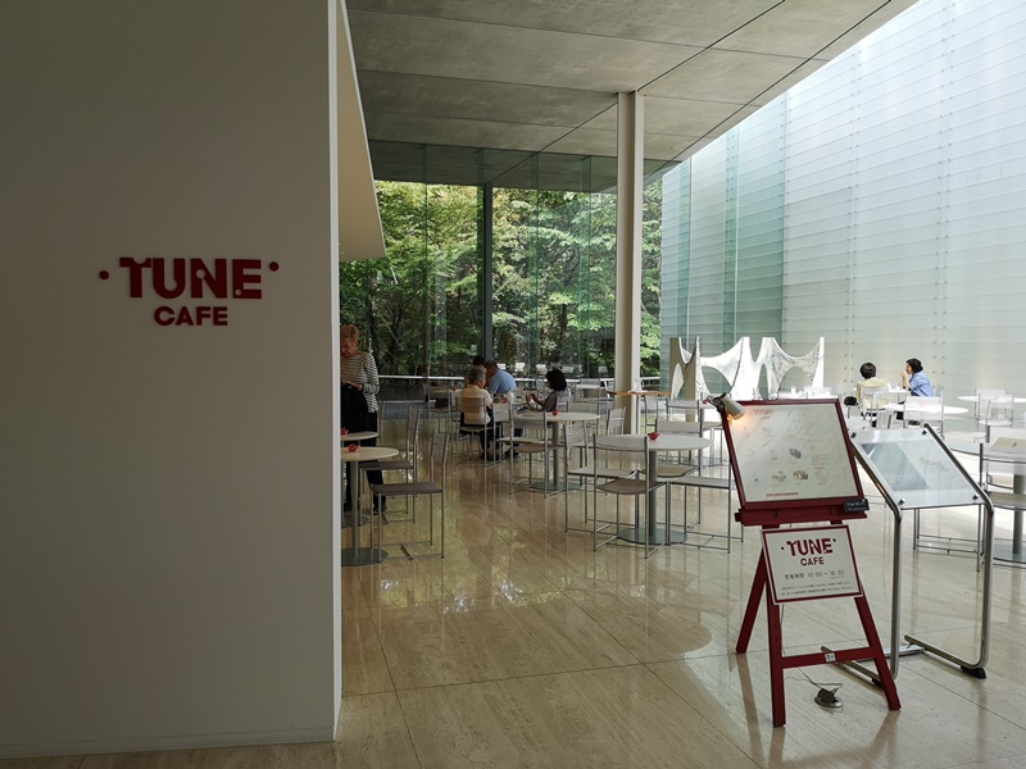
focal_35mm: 27
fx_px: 800
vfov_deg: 51.4
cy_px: 384
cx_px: 513
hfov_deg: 65.3
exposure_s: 1/270
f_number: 1.8
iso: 50
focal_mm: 3.95
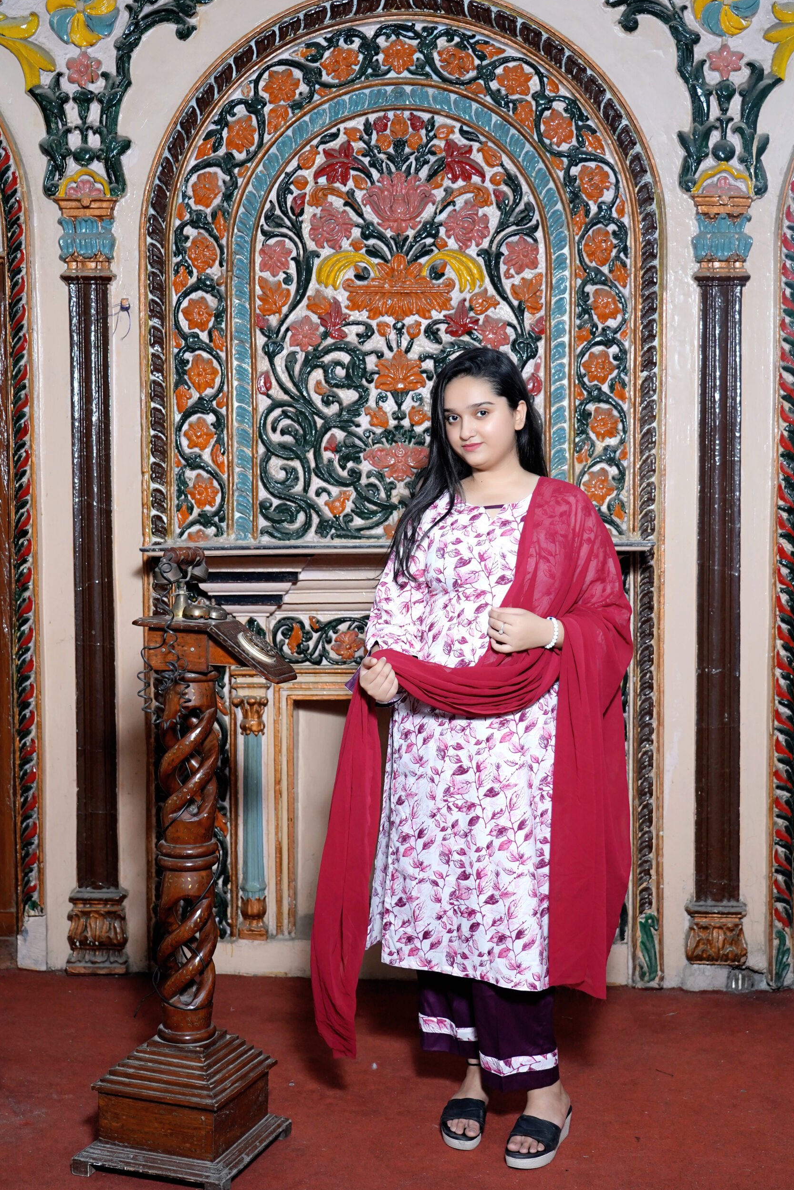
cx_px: 407
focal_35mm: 40
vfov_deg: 48.5
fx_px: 1323
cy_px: 581
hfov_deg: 33.4
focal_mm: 39
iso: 1250
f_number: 4
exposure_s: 1/125
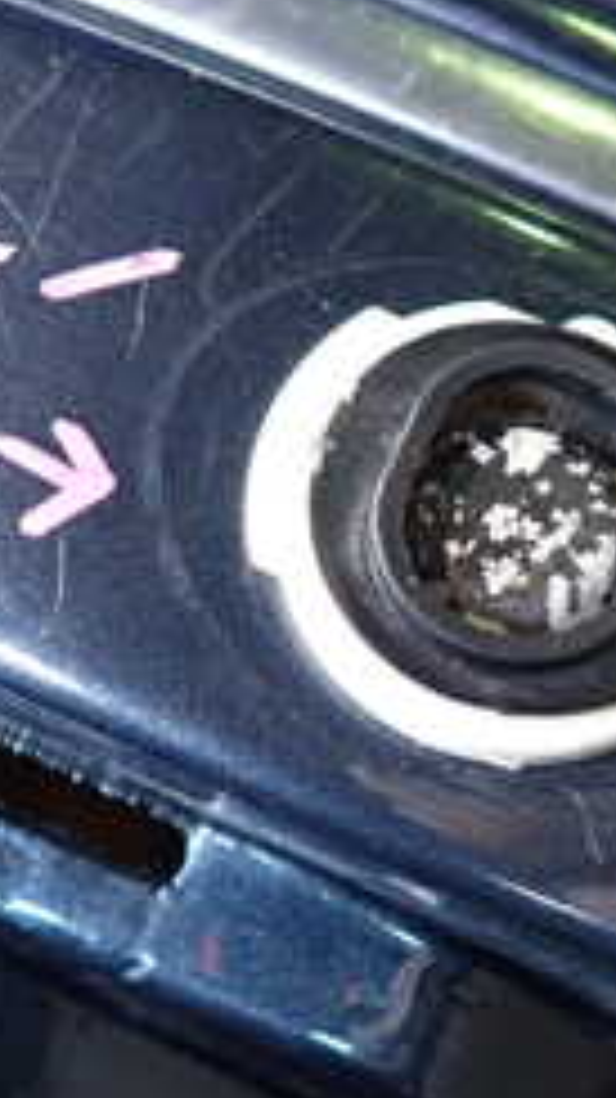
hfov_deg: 17.9
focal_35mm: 67
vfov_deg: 31.4
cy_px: 616
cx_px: 382
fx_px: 1948
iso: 320
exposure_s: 1/50
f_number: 2
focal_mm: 4.5
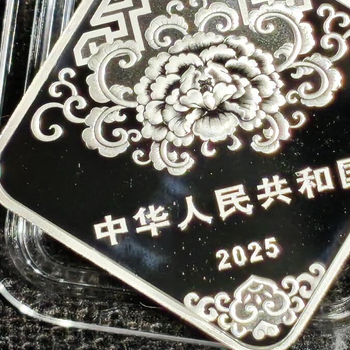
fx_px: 2745
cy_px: 71
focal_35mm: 240
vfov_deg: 7.3
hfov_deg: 7.3
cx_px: 209
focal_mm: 4.94
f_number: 1.5
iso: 50
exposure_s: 1/436
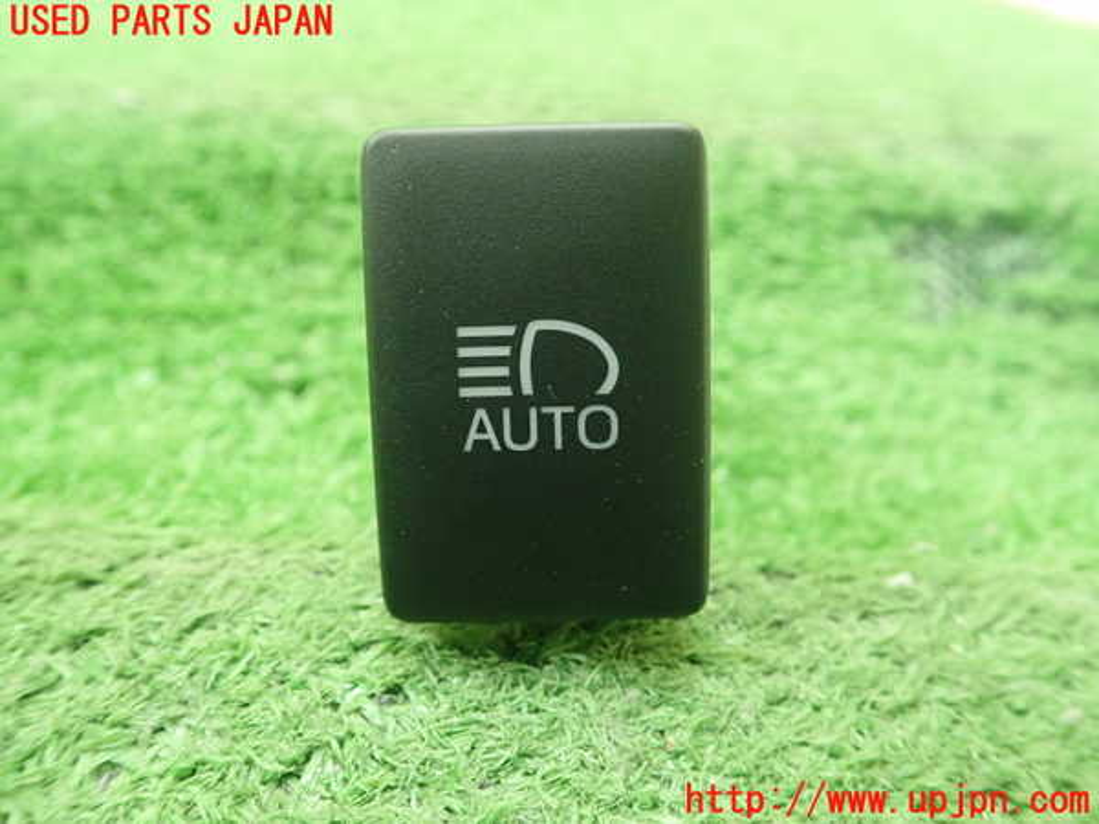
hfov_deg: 60.0
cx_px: 550
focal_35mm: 30
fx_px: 952
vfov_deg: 46.8
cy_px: 412
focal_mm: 5.5
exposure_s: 1/125
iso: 640
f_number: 2.3
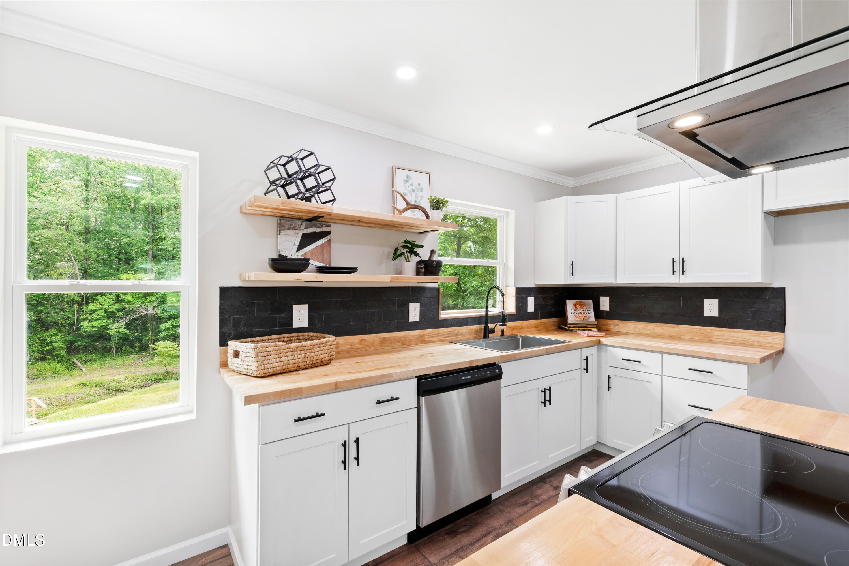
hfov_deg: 100.4
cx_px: 424
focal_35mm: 15
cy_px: 283
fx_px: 354
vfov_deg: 77.3
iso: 100
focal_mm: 10
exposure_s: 1/3
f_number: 8
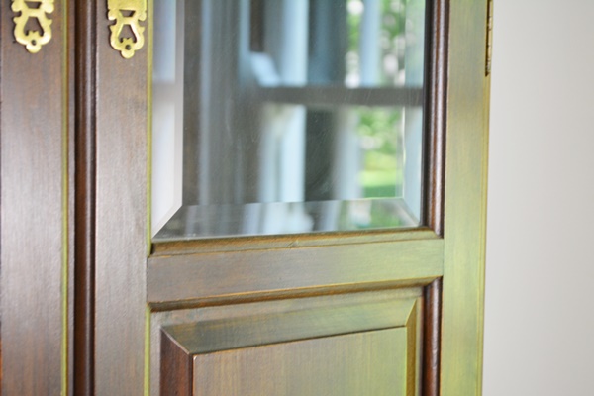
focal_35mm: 75
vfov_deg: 18.2
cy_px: 198
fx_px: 1237
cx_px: 297
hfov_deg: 27.0
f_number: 5.6
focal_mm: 50
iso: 1250
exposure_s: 1/30
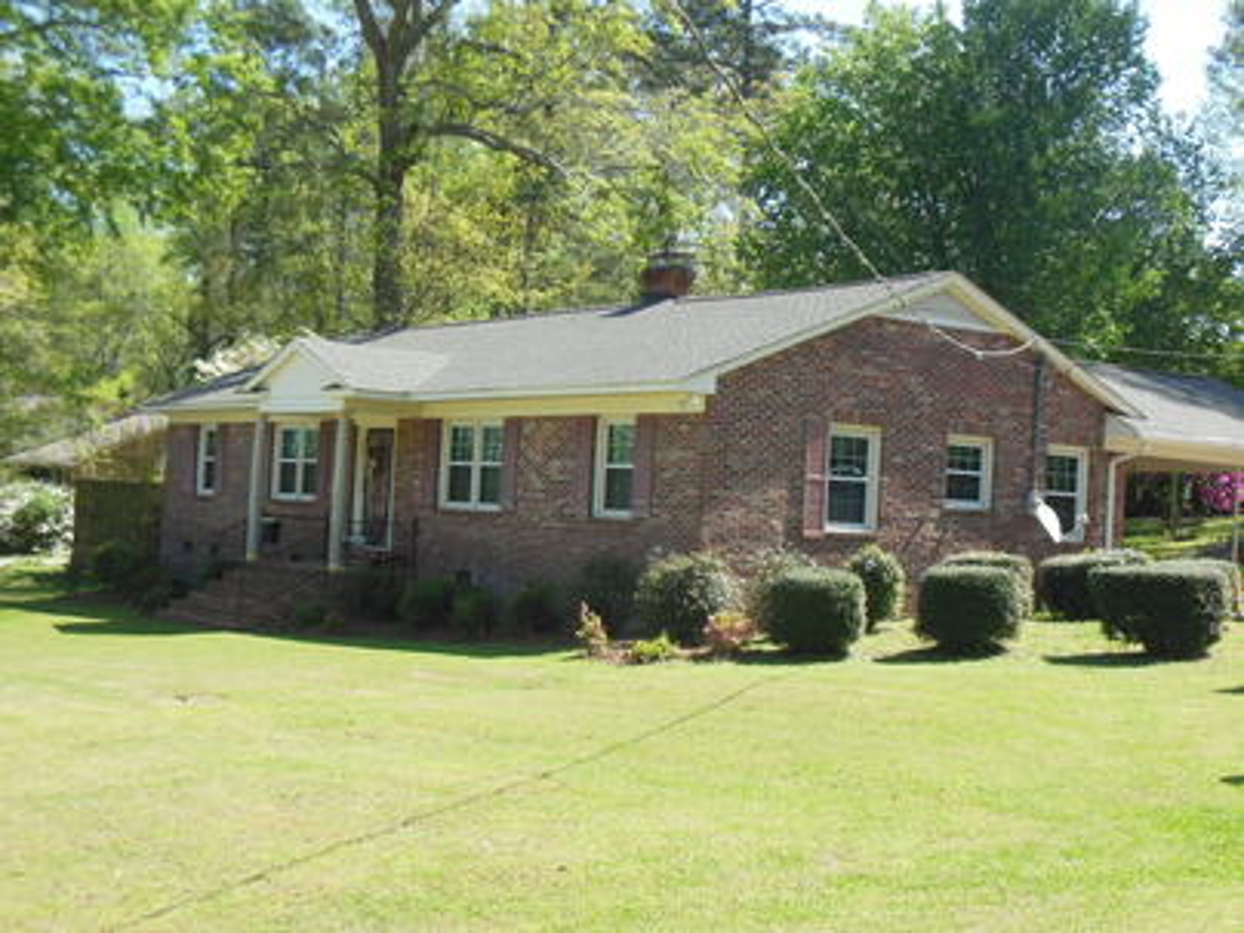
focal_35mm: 50
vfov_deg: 29.1
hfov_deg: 38.2
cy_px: 466
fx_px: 1797
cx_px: 622
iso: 125
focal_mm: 8.9
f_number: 4
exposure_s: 1/320
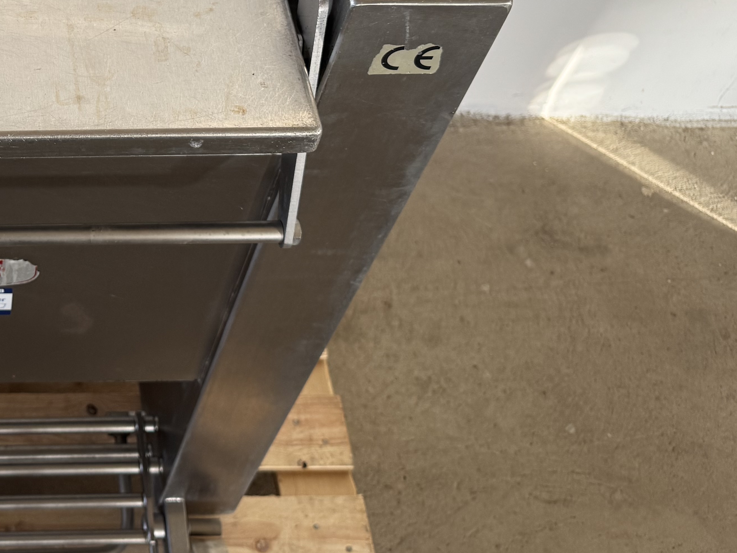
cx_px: -37
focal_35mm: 52
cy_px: 64
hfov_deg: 33.0
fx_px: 1107
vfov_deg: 27.1
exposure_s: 1/50
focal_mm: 6.76
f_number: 1.78
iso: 125
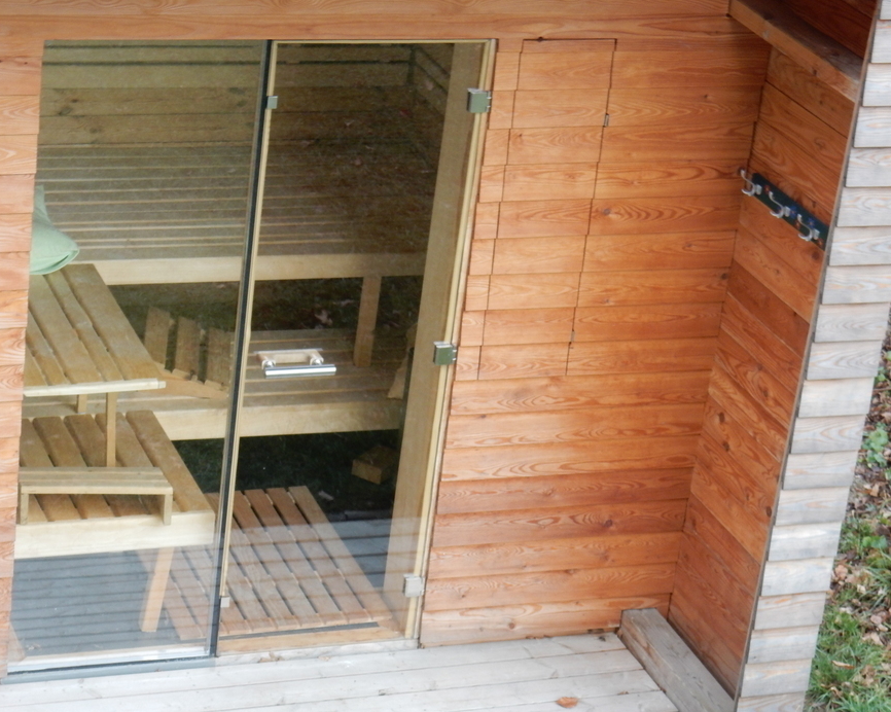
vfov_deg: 15.9
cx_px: 371
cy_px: 371
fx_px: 2557
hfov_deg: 19.8
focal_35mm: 97
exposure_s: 1/30
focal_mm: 14.9
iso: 180
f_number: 5
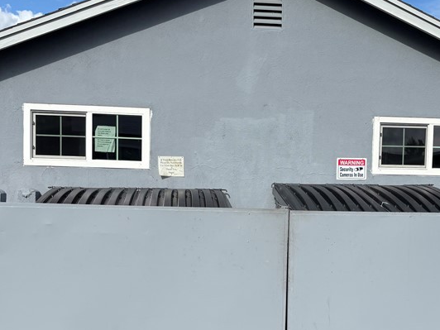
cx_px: 264
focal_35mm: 50
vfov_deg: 28.8
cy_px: 229
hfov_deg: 38.0
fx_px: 636
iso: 50
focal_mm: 5.96
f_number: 1.6
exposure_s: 1/4950
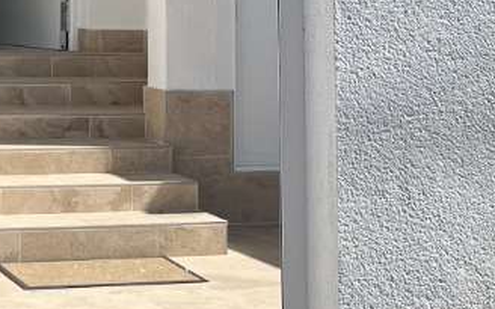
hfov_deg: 16.2
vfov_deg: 9.7
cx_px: 4
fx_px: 1700
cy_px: -300
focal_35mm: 126
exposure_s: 1/4149
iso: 50
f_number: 1.6
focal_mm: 5.1
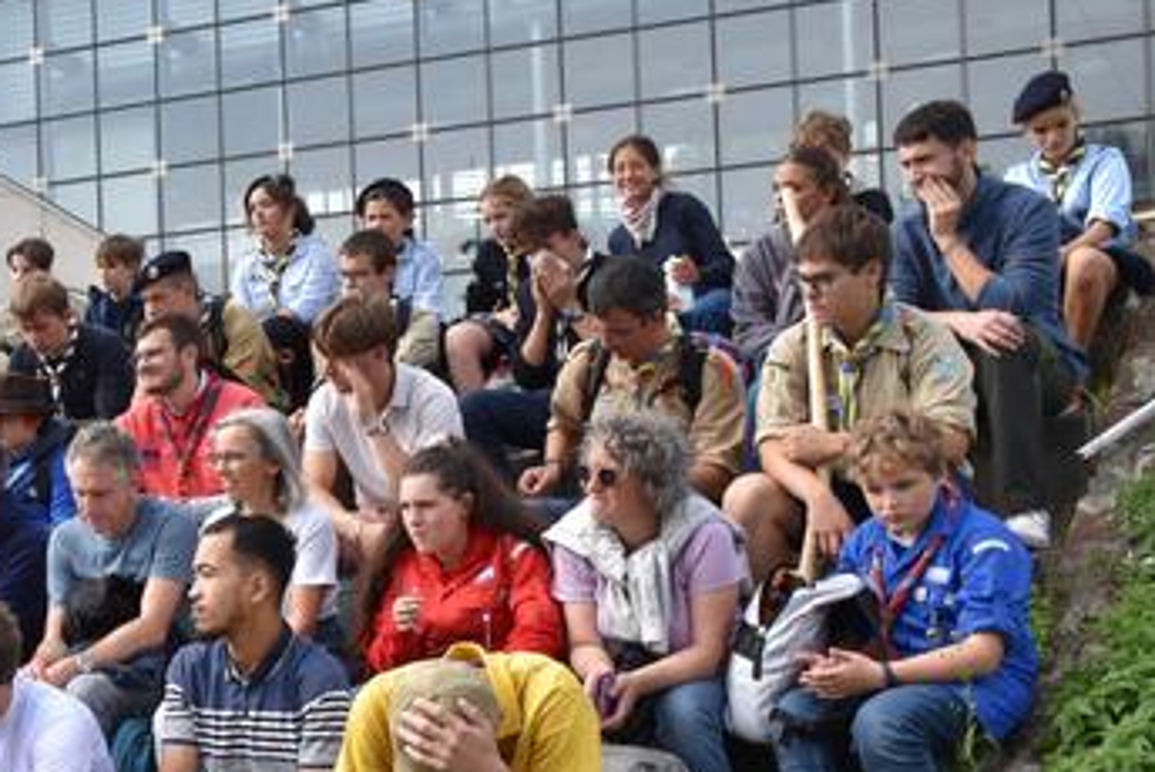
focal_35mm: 61
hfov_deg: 30.9
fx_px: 1959
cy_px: 609
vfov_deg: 22.0
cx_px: 57
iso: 200
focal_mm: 20
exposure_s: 1/250
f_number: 8
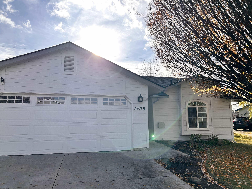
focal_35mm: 26
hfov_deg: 67.3
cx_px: 126
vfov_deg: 53.1
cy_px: 94
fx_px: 189
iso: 50
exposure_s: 1/2083
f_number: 1.5
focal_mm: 5.7
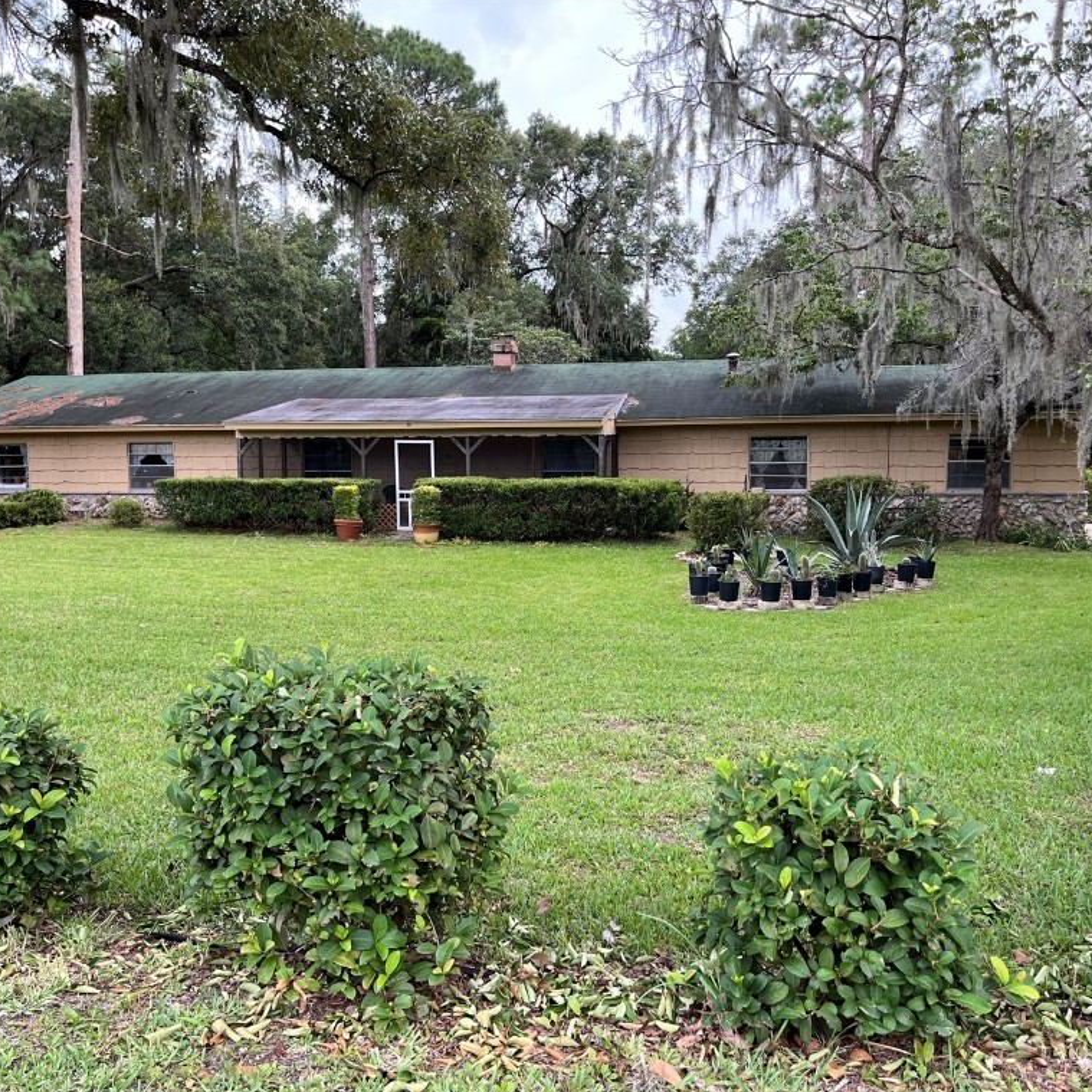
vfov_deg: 52.5
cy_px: 548
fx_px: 1106
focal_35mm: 31
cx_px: 524
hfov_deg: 52.5
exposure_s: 1/321
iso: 50
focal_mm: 5.1
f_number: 1.6
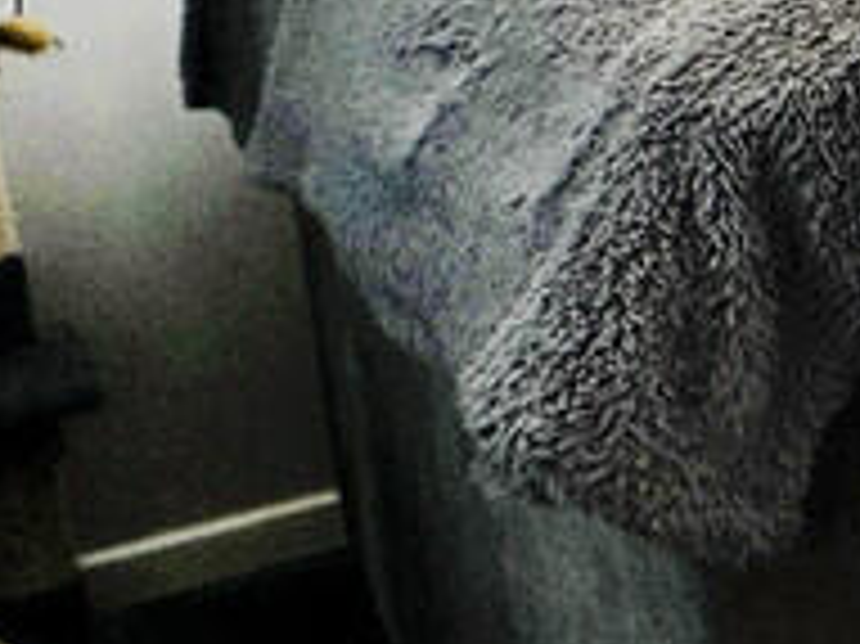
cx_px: 2112
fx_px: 1862
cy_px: -113
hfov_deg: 14.7
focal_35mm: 75
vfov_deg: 18.6
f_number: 2.2
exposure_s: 1/152
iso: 40
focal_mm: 2.22
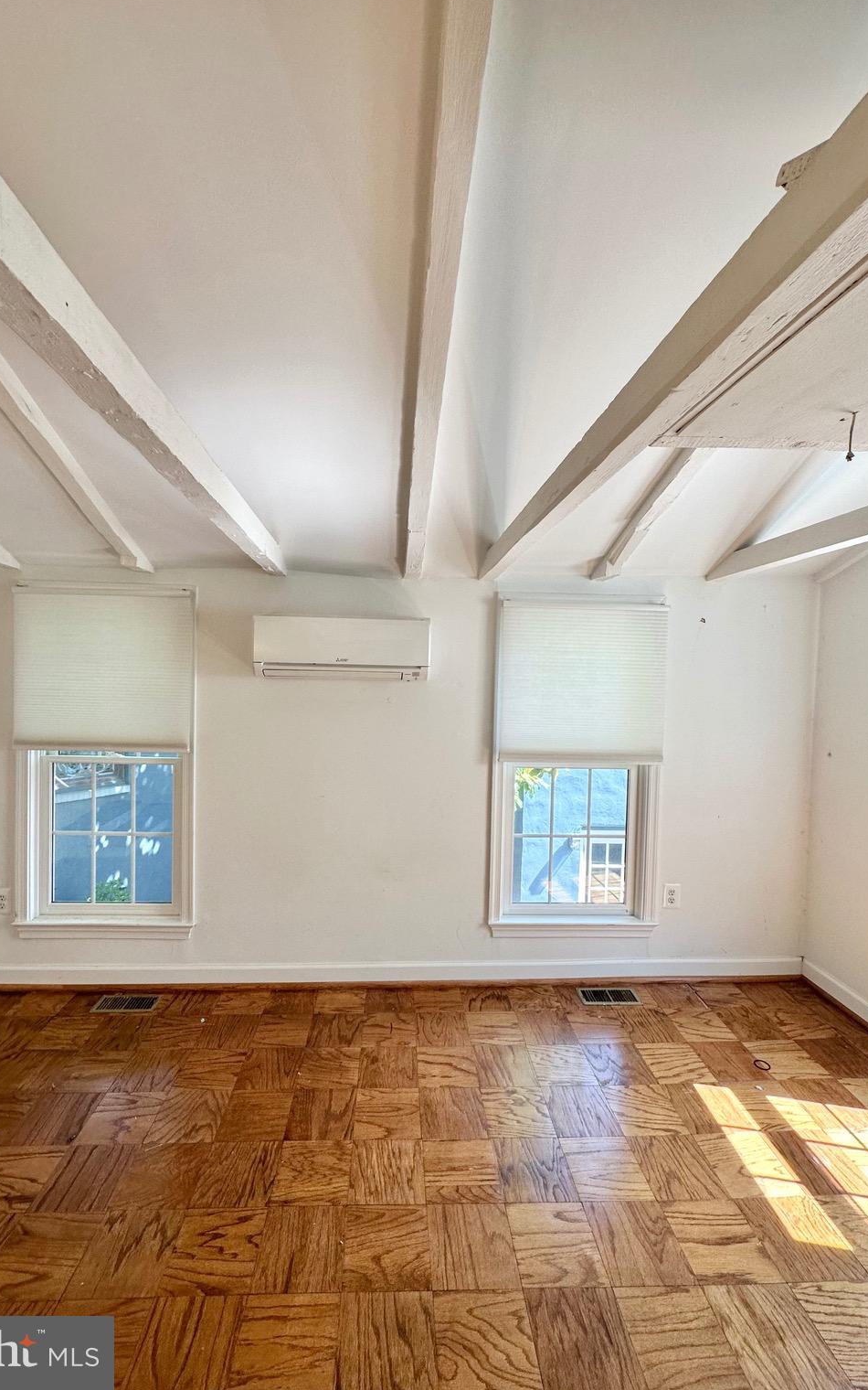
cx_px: 412
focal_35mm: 15
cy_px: 689
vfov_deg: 101.5
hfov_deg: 74.7
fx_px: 568
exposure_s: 1/120
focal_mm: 2.22
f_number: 2.2
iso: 100
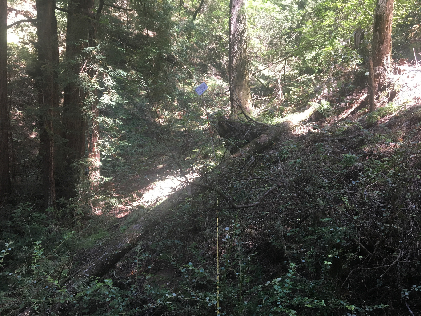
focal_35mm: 29
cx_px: 210
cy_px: 158
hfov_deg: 61.7
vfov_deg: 48.2
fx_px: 353
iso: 32
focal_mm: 4.15
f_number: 2.2
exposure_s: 1/30
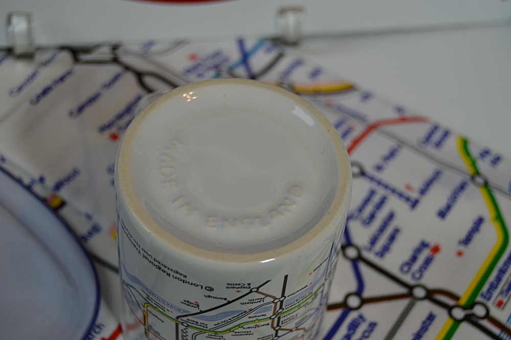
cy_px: 170
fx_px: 893
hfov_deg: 31.9
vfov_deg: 21.5
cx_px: 256
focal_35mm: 63
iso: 400
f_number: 5
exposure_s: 1/60
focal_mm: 42
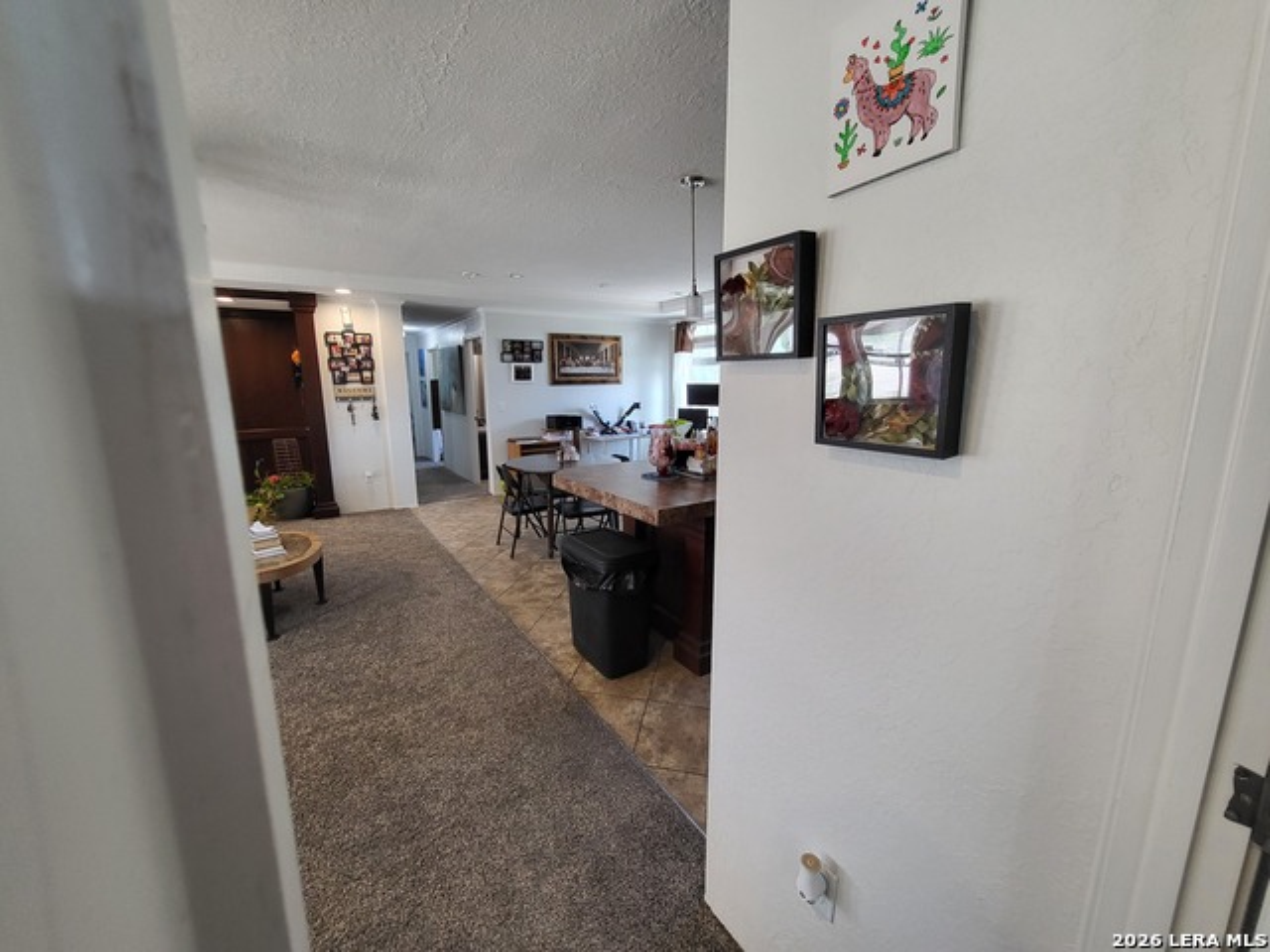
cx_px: 635
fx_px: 477
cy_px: 476
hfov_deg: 106.2
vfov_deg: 89.9
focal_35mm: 13
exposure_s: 1/60
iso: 160
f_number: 2.2
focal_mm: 1.74
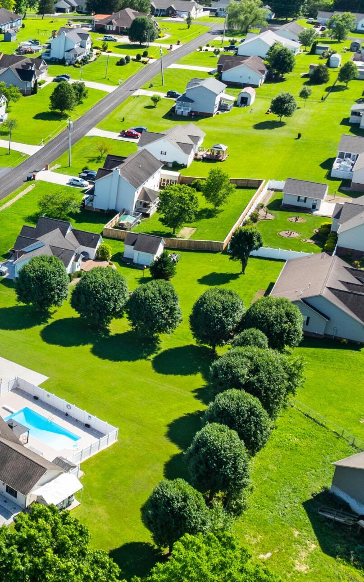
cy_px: 256
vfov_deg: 34.5
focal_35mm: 59
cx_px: -160
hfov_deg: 19.5
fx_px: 937
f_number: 2.8
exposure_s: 1/160
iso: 110
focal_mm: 12.29
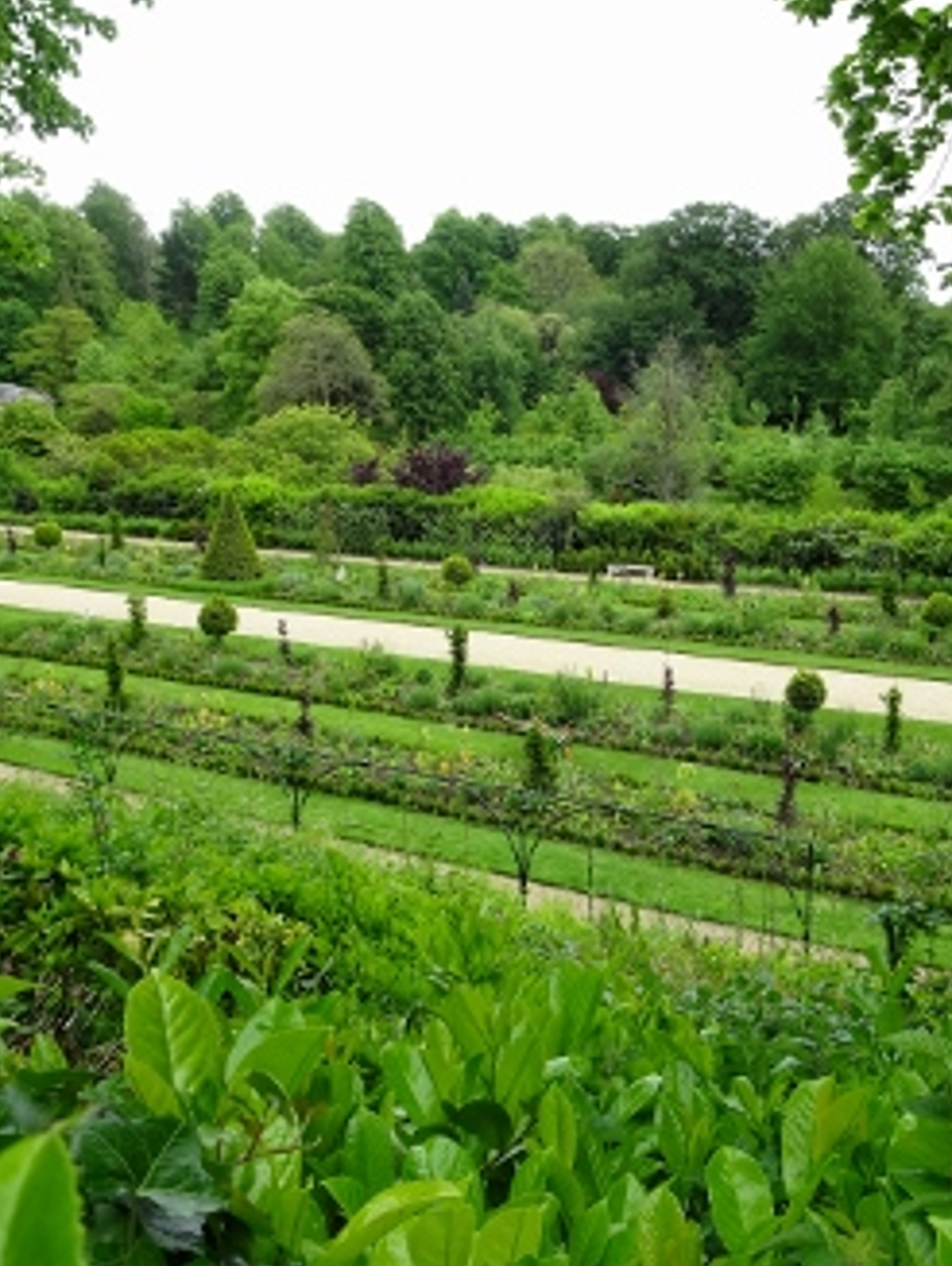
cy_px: 616
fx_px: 1208
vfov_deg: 55.3
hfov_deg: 42.6
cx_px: 608
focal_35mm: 33
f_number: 3.5
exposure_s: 1/160
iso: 80
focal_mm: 4.1
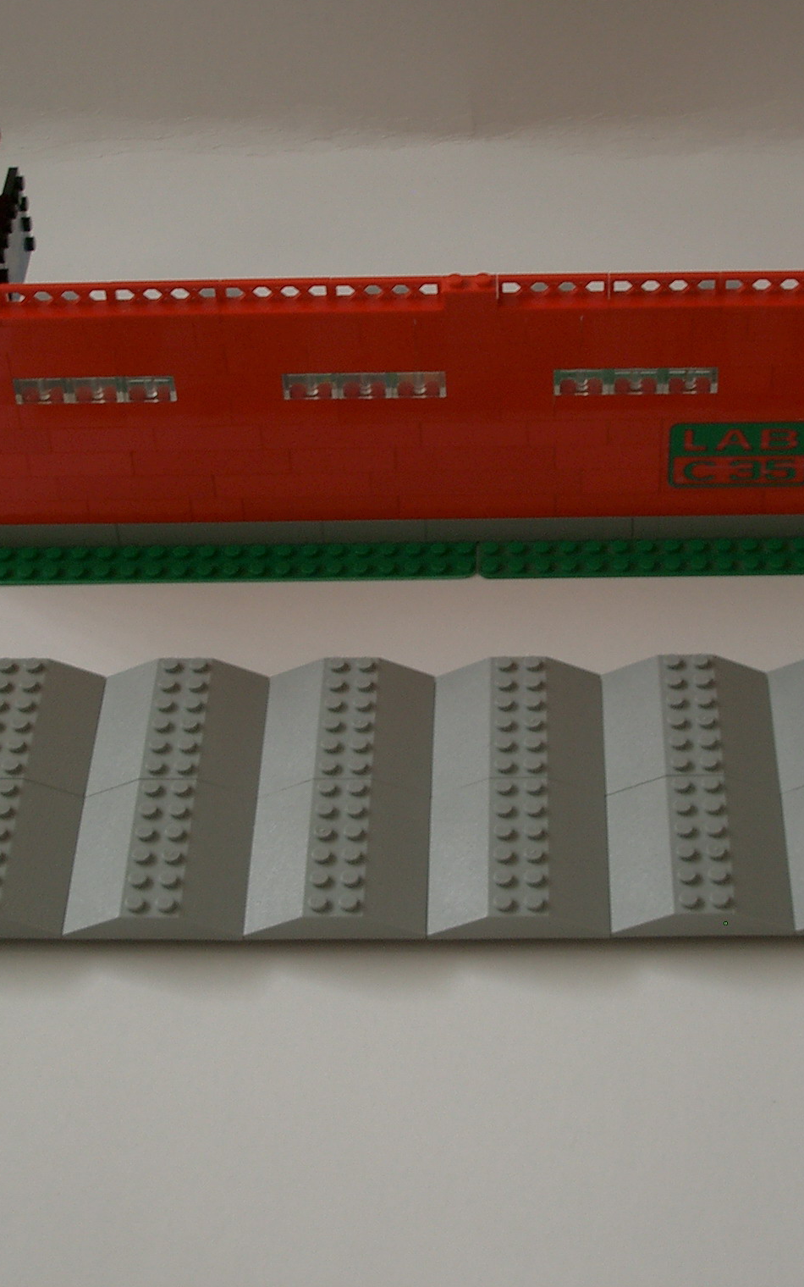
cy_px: 638
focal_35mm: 70
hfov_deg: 18.6
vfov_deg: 29.4
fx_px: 2454
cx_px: 482
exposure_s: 1/50
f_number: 3.1
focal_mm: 8.2
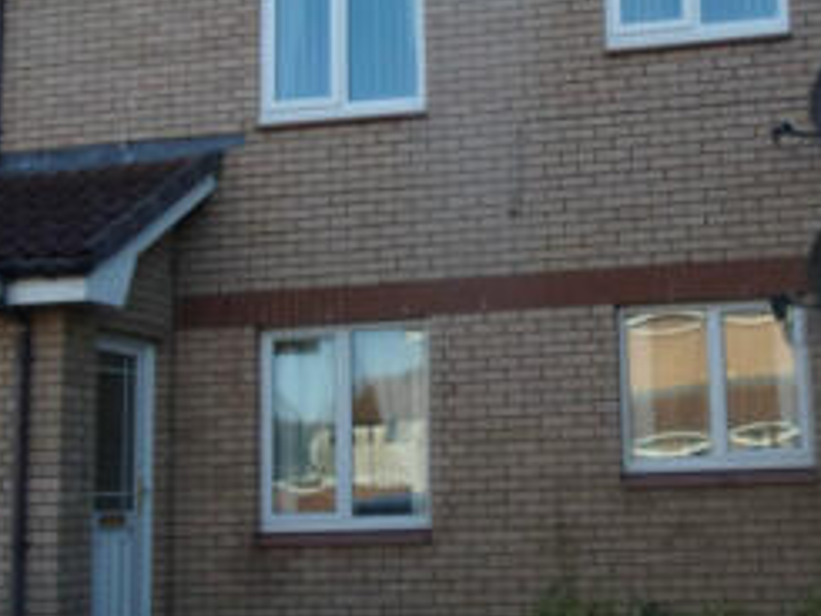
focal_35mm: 57
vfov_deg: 25.6
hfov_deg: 33.5
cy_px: 233
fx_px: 1353
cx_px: 551
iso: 80
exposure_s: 1/340
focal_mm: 4.3
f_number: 3.3
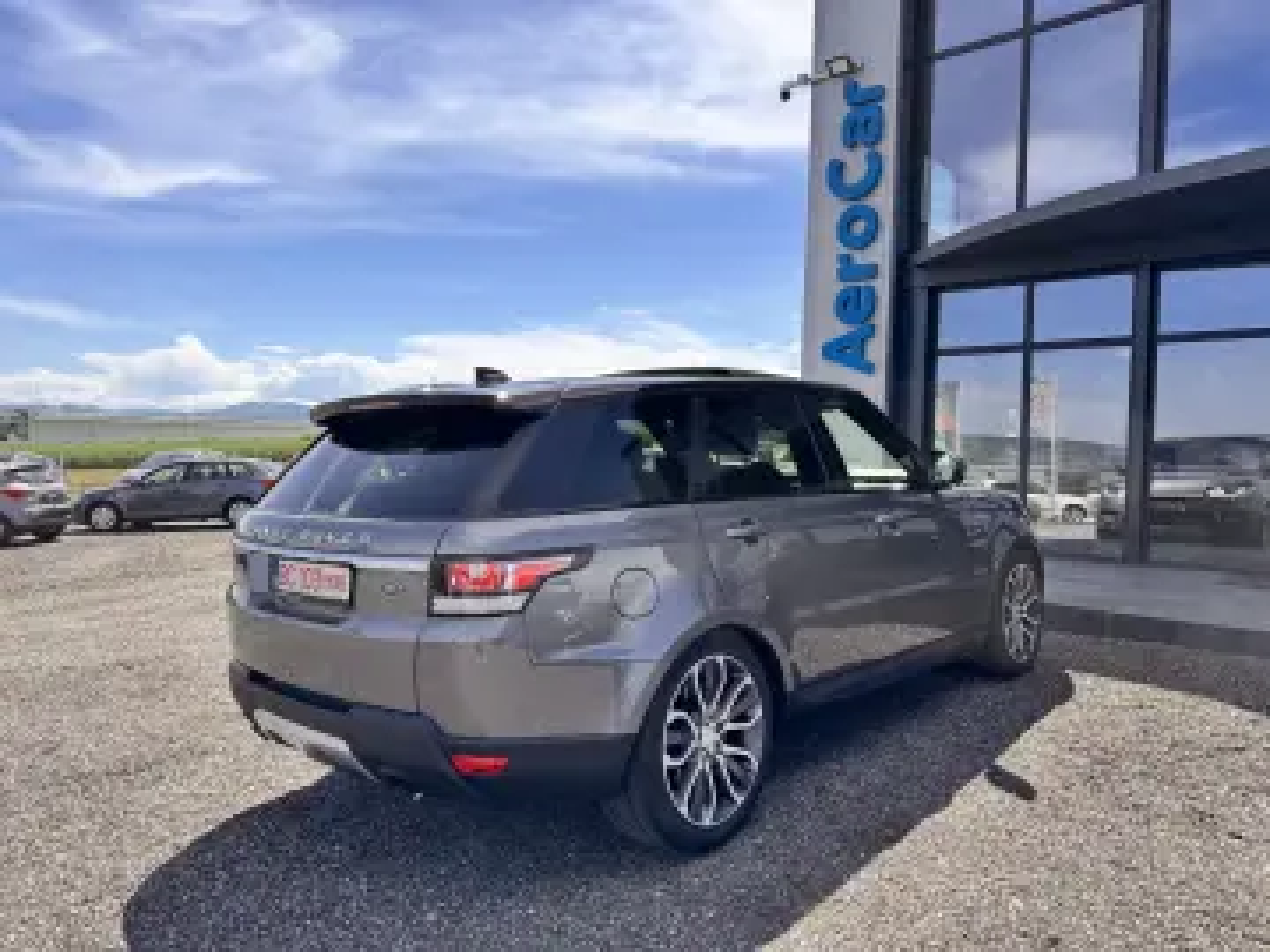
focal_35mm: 24
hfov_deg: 71.6
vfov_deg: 56.8
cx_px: 635
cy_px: 476
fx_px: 881
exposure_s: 1/1261
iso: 80
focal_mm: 6.76
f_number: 1.78
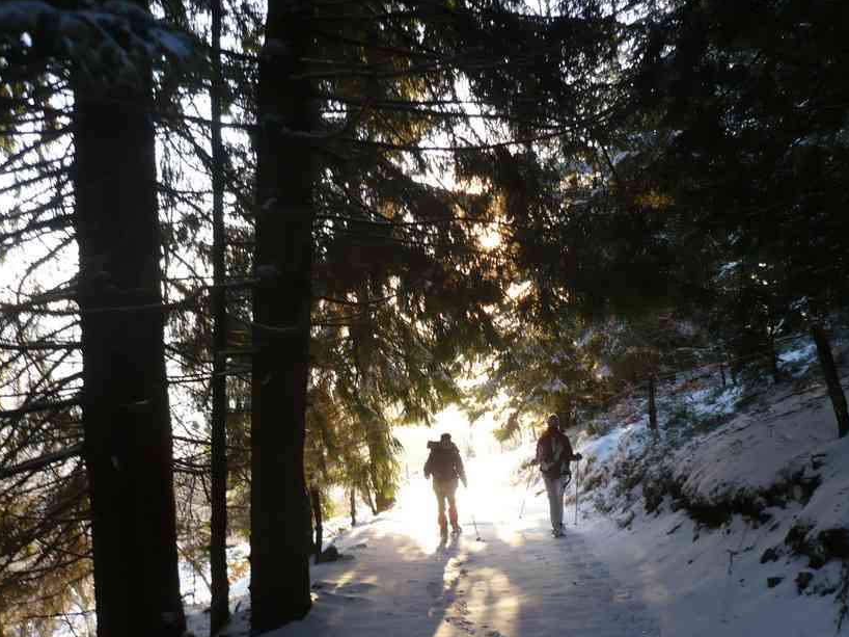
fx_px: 932
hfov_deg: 49.0
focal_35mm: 38
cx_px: 439
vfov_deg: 37.7
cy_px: 326
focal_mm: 5.8
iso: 100
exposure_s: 1/60
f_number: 2.8
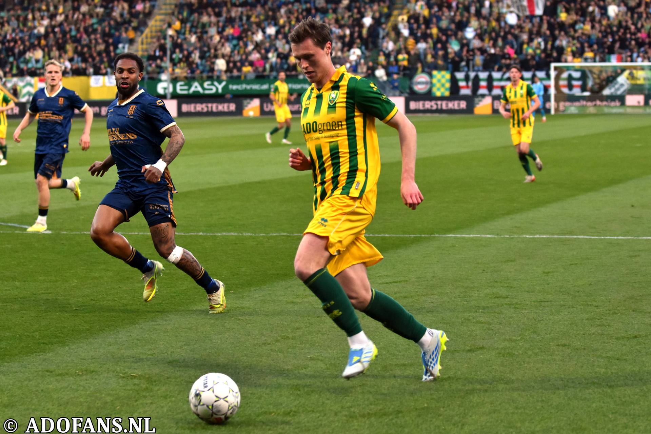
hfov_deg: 19.5
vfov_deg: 13.0
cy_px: 217
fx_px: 1899
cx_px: 326
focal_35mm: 105
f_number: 2.8
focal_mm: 70
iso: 1000
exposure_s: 1/800
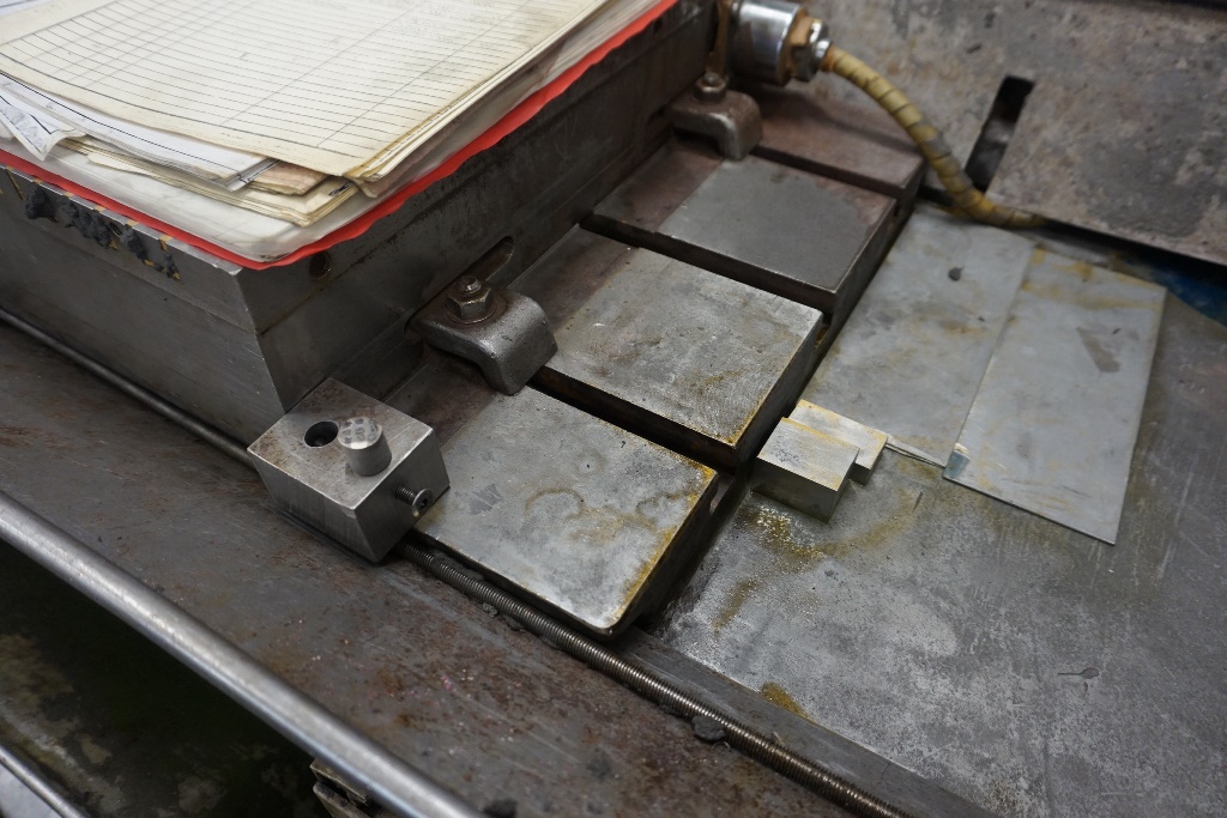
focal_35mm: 24
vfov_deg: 53.1
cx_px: 614
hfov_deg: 73.7
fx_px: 818
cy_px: 409
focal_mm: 16
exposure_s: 1/60
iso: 1000
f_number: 4
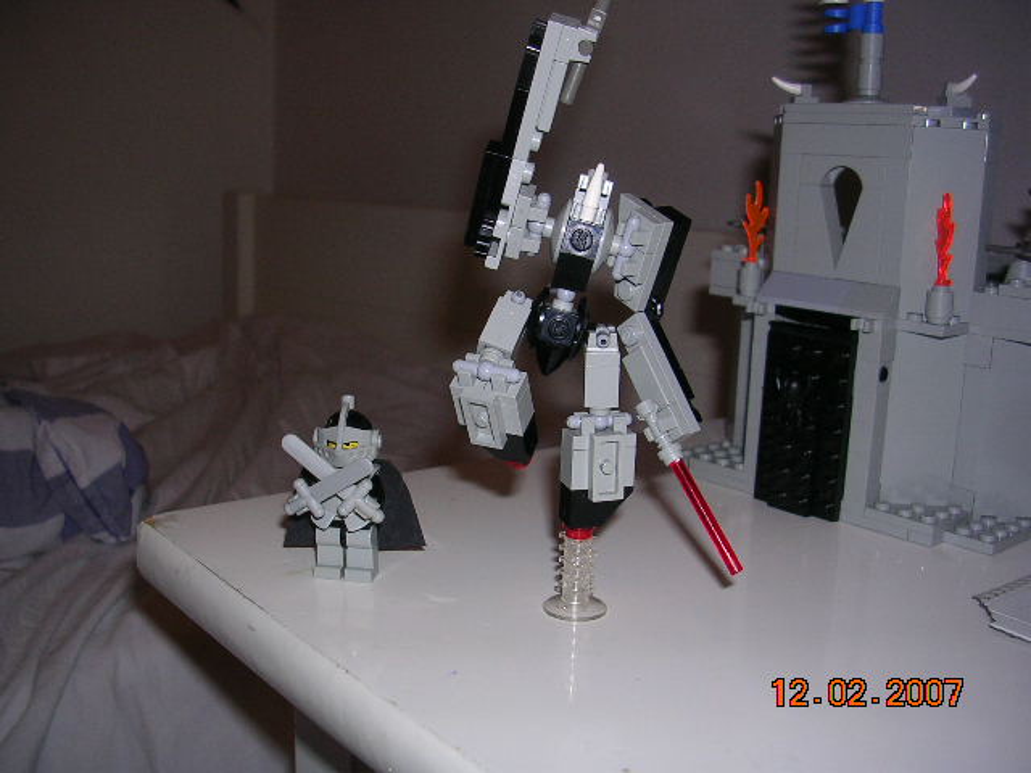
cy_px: 386
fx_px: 1132
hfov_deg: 49.0
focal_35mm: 38
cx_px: 516
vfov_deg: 37.7
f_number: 2.8
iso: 50
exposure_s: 1/60.1
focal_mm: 5.8
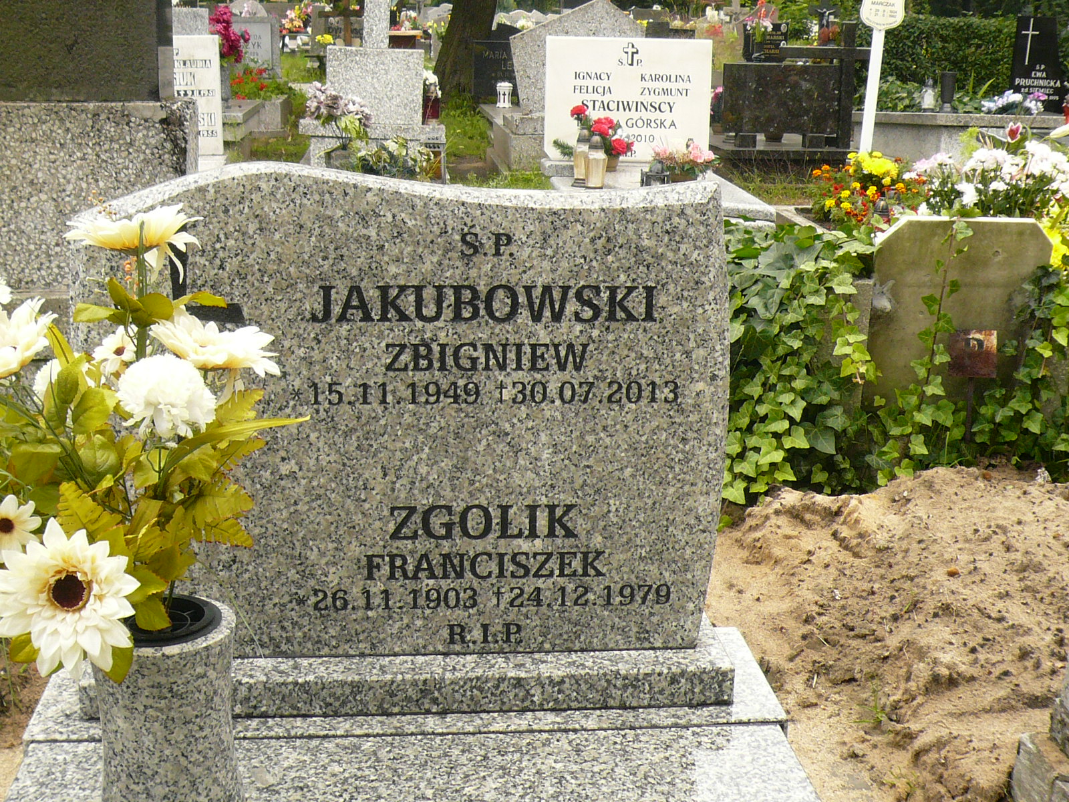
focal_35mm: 48
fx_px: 1482
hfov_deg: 39.7
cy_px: 401
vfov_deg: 30.3
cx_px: 534
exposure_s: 1/250
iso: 100
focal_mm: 5.2
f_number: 2.9
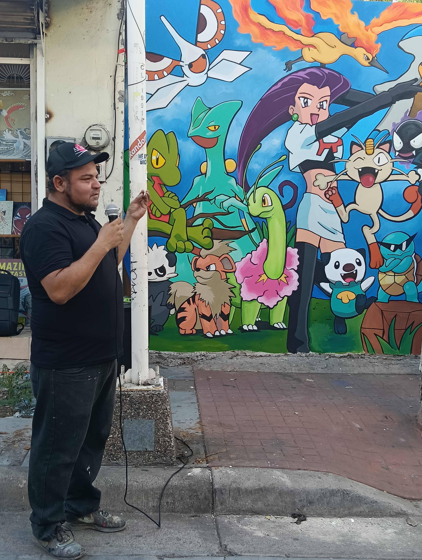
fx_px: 681
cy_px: 280
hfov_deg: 34.4
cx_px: 211
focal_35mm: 42
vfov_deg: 44.7
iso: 80
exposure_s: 1/50
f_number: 1.8
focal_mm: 3.98
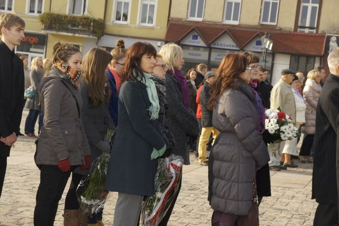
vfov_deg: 15.2
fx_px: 847
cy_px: 113
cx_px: 170
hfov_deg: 22.6
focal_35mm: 90
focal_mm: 60
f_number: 8
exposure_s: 1/160
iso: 200
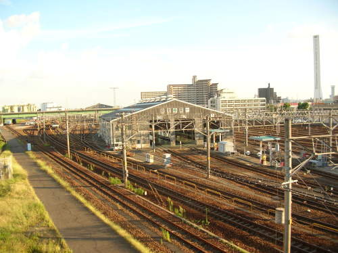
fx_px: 341
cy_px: 126
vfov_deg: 40.6
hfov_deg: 52.7
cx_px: 169
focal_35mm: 35
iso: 71
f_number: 2.8
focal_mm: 5.8
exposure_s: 1/402
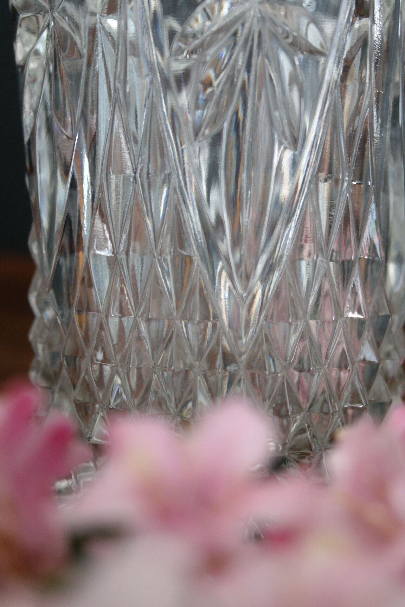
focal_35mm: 58
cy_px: 304
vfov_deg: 34.5
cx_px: 202
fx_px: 979
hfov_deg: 23.4
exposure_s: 1/60
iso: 800
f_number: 5
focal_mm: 38
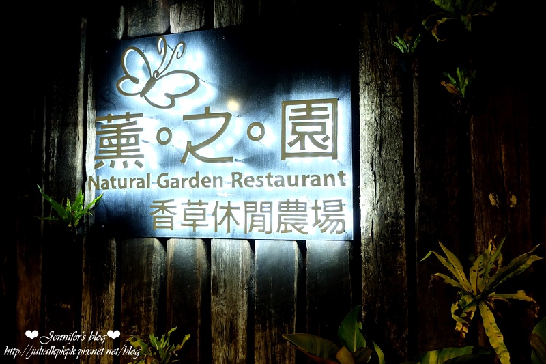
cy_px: 182
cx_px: 273
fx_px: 440
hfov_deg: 63.7
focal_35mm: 29
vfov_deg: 44.9
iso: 3200
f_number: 3.8
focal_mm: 19.2
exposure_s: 1/14
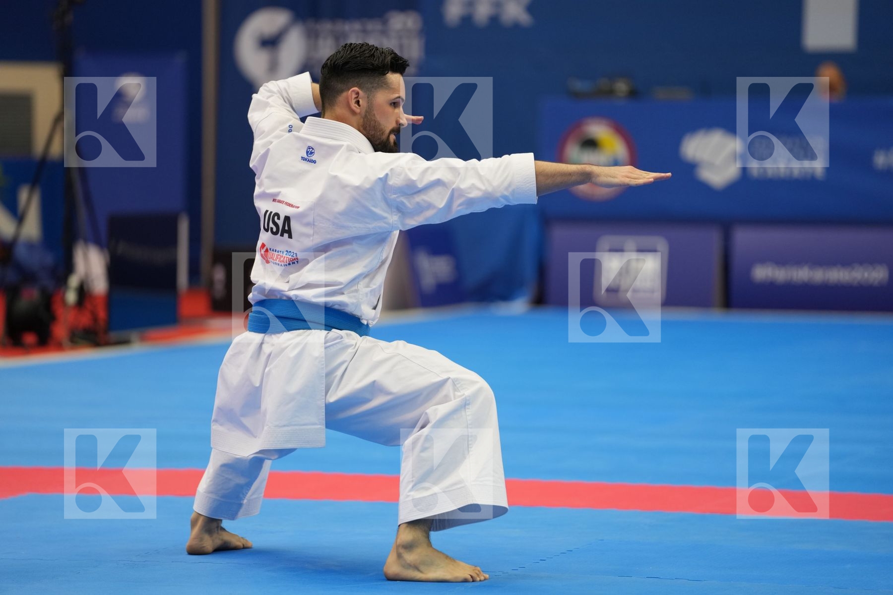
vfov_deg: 7.7
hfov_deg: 11.5
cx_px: 446
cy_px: 298
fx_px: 4440
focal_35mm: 179
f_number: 2.8
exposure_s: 1/500
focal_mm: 179
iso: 800
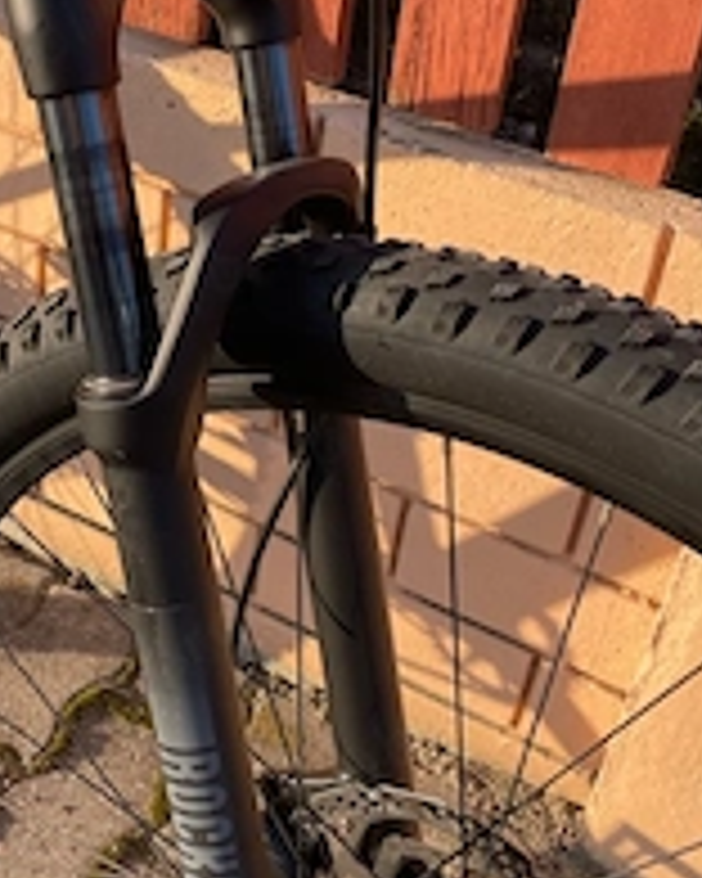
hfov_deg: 28.8
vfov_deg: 36.0
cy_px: 414
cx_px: 189
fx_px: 1350
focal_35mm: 52
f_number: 1.6
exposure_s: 1/807
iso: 32
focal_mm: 4.2
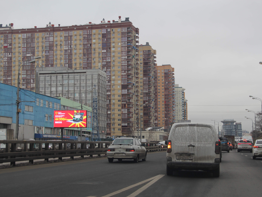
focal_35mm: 64
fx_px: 484
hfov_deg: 30.3
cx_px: 134
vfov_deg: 22.9
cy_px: 99
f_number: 5
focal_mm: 38
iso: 100
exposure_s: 1/80
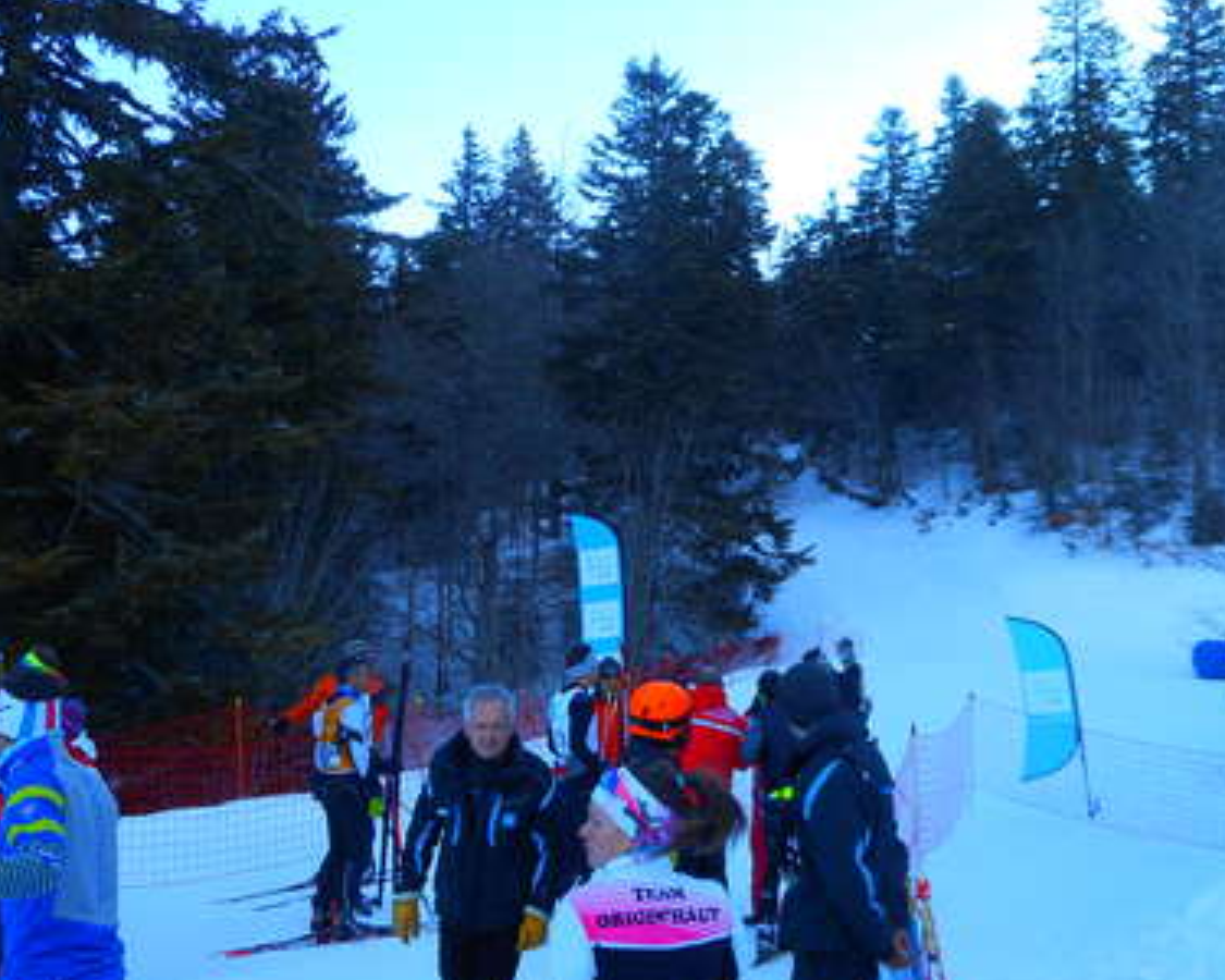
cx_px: 657
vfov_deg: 38.2
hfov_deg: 46.8
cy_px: 457
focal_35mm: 39
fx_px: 1414
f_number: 3.7
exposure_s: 1/160
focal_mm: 4.5
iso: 80
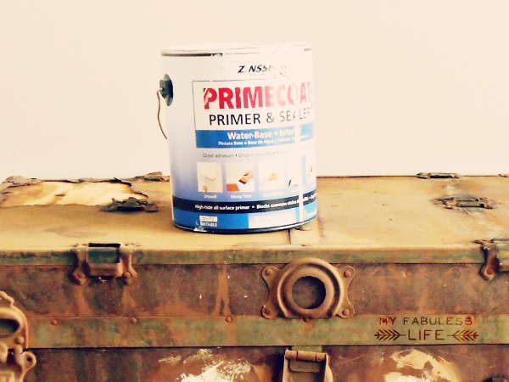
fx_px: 471
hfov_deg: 56.8
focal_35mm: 32
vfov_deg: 44.2
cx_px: 254
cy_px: 191
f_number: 3.6
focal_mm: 5.8
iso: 250
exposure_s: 1/30
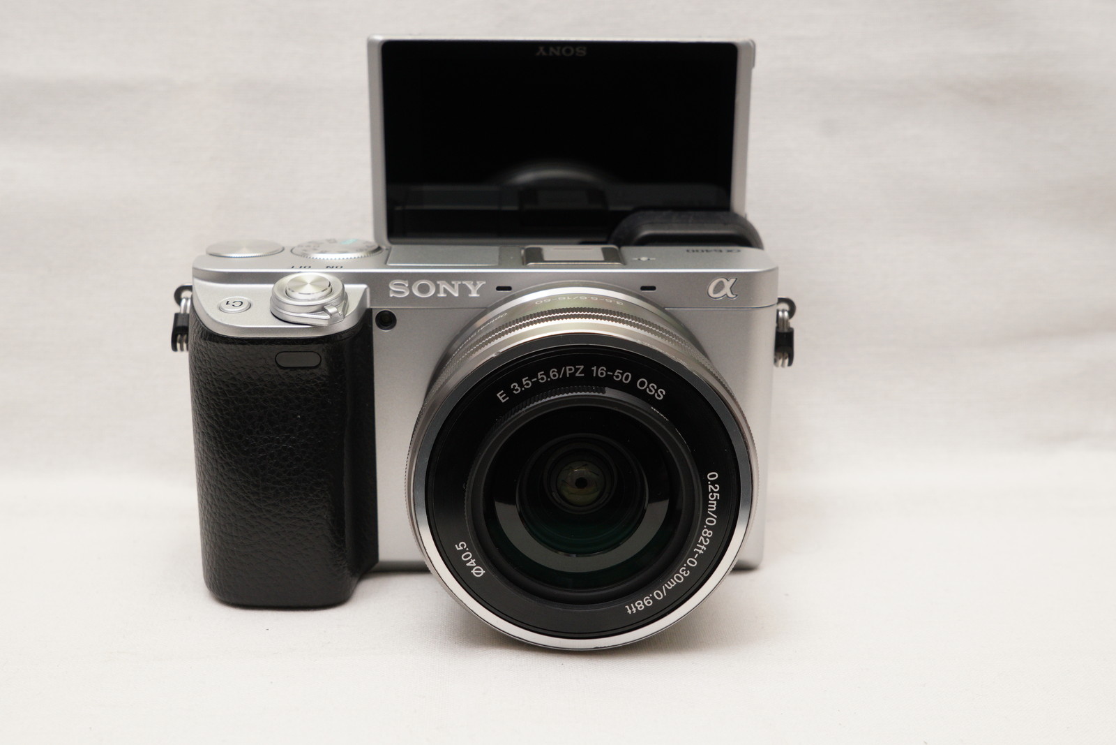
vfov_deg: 29.9
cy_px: 372
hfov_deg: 43.6
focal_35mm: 45
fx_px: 1395
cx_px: 558
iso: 800
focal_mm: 30
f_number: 8
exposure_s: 1/60
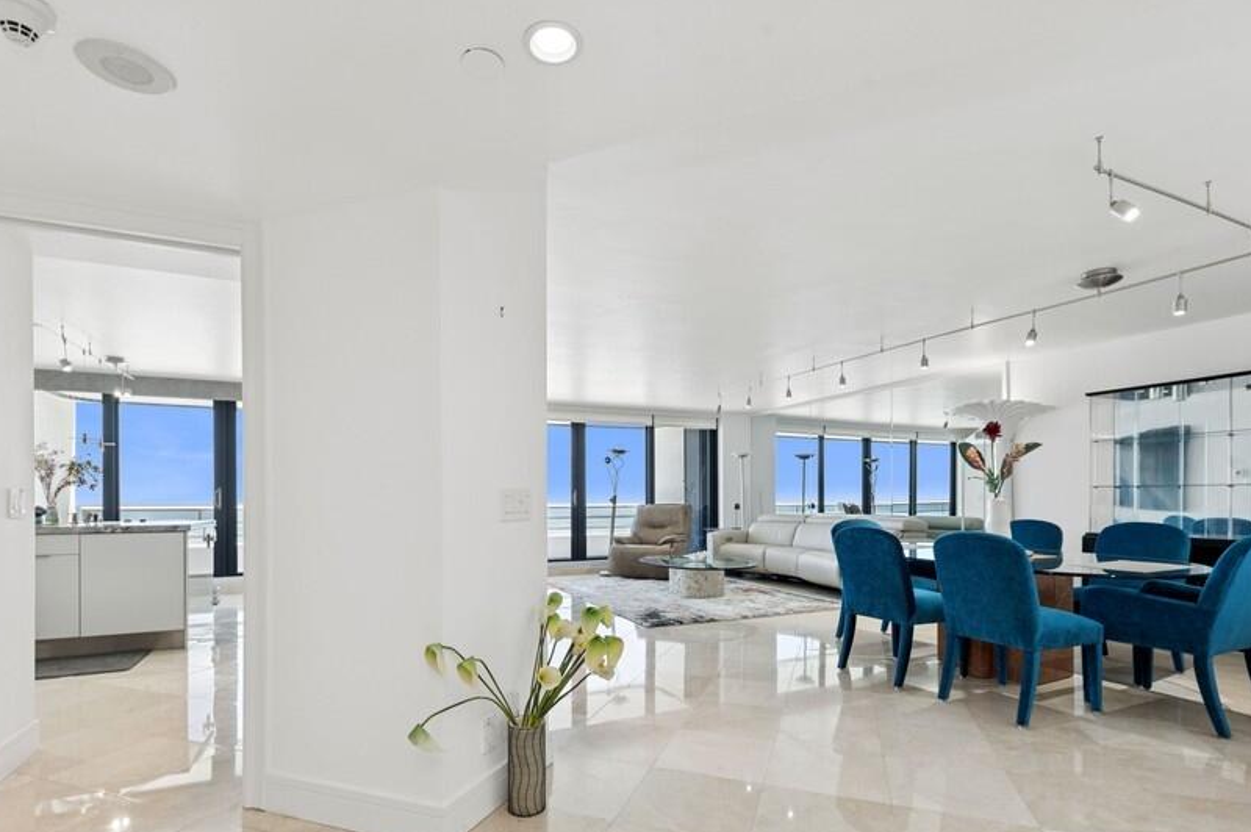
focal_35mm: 18
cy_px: 460
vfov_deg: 67.1
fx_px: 625
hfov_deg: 90.0
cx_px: 608
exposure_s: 1/15
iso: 100
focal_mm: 16
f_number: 8
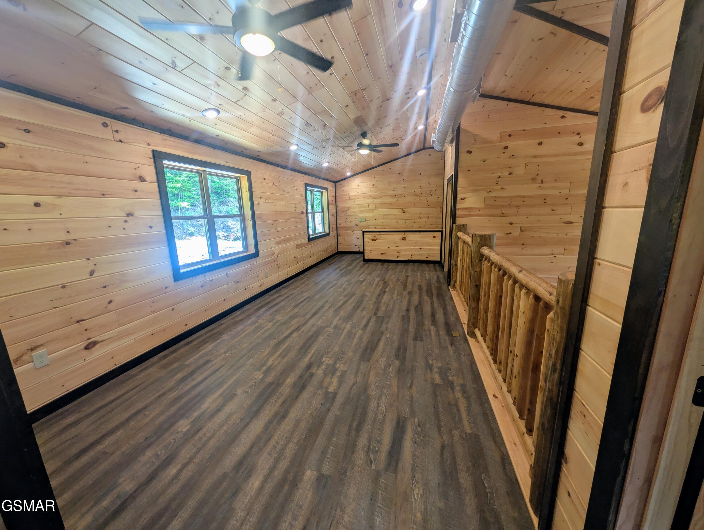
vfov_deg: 94.6
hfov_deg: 110.5
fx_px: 244
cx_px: 352
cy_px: 265
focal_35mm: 12
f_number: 1.7
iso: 57
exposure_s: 1/120
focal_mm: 2.02
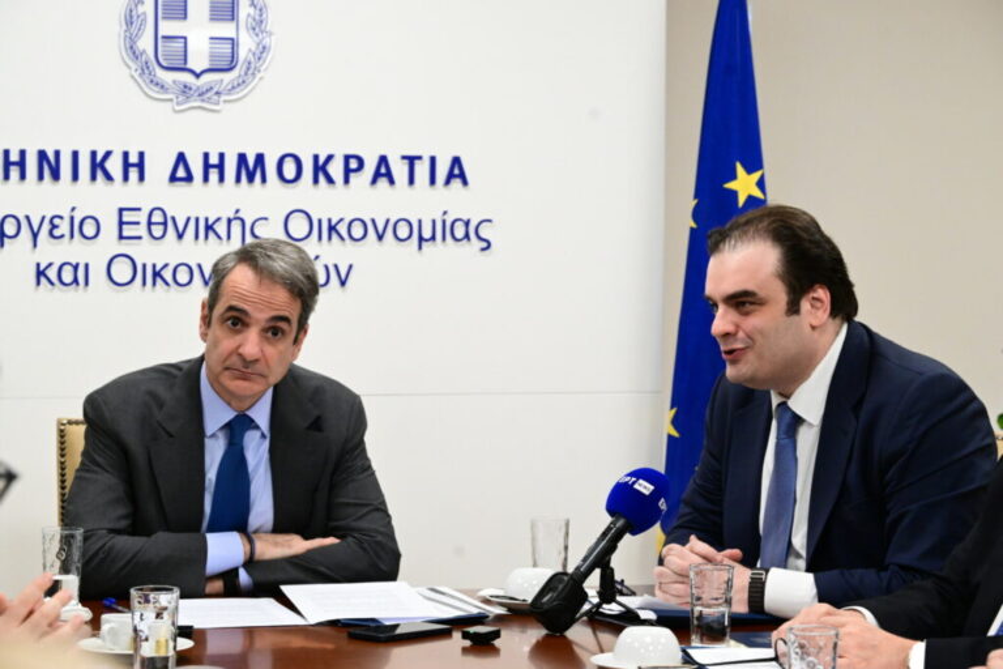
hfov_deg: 19.6
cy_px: 334
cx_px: 502
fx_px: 2897
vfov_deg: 13.2
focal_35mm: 104
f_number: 6.3
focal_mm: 104
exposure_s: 1/400
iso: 8000
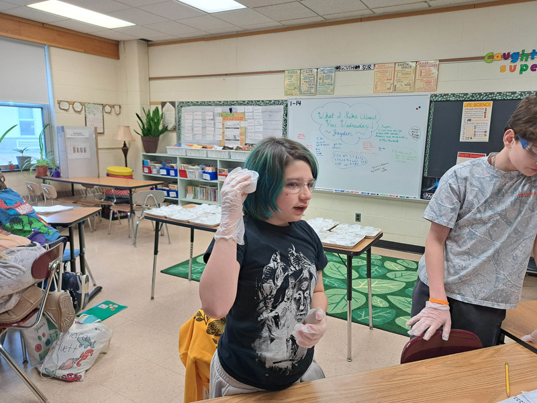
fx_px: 372
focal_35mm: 24
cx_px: 268
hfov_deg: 71.6
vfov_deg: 56.8
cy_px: 202
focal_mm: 5.23
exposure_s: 1/60
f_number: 1.8
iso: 125
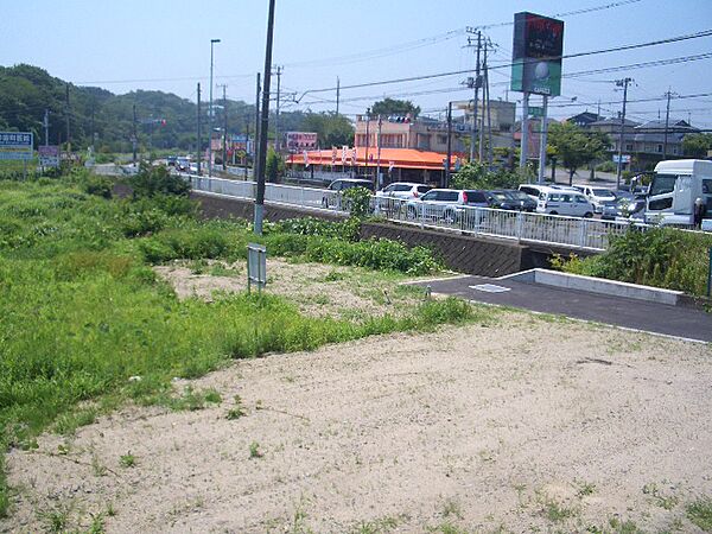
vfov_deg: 40.7
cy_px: 267
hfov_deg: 52.6
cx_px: 356
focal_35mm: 35
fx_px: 720
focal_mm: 5.8
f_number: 4.3
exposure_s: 1/400
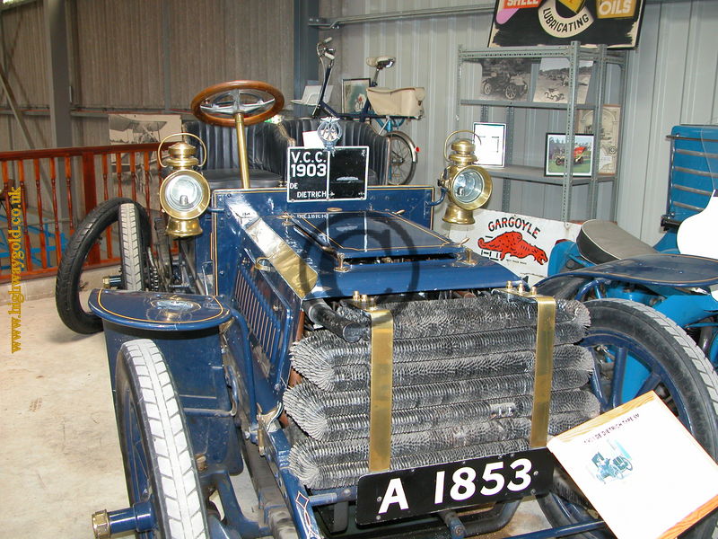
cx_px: 359
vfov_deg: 40.7
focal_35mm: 35
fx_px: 726
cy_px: 270
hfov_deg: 52.6
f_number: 2.8
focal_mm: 8.9
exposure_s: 1/60
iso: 200
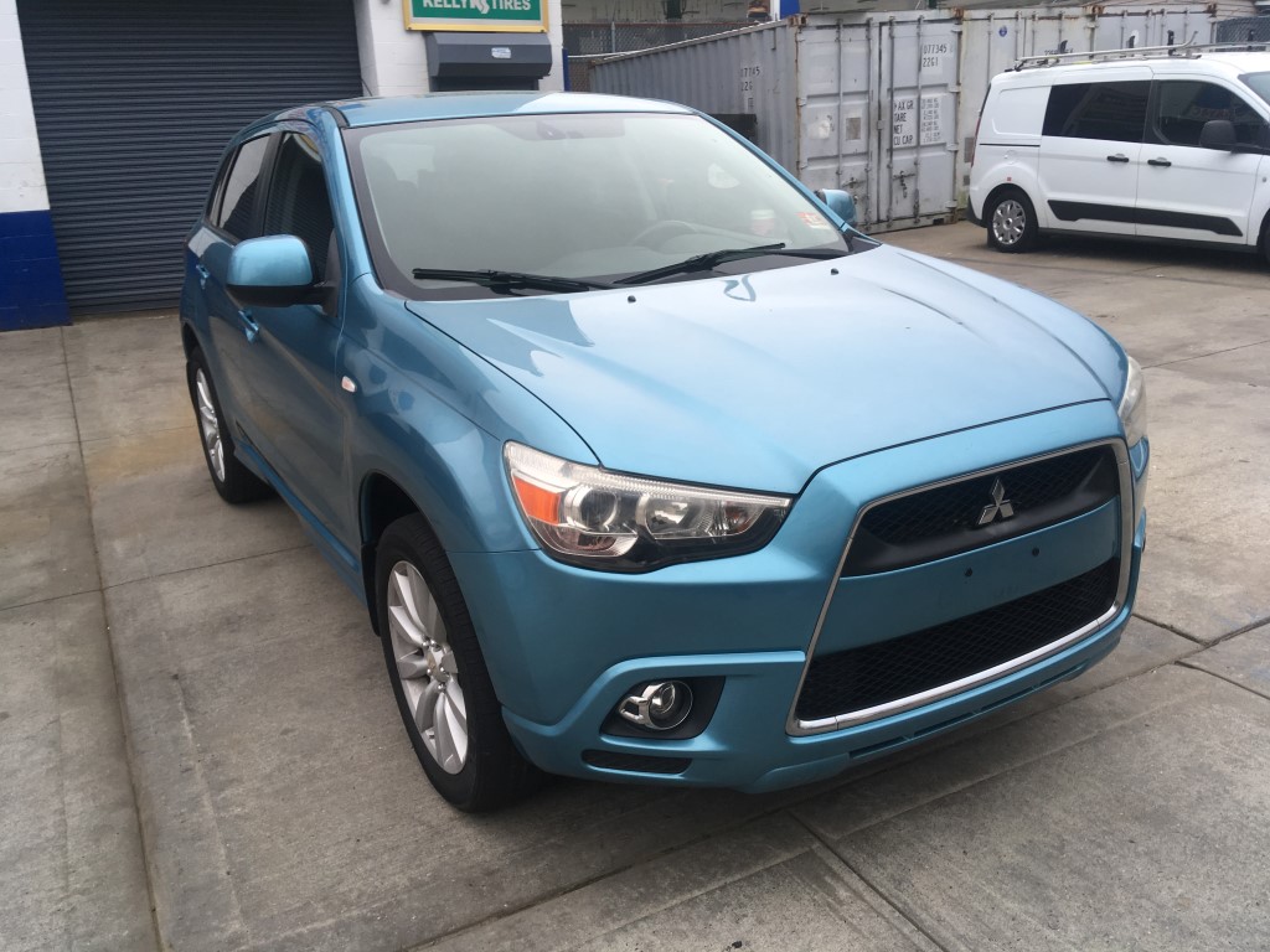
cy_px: 476
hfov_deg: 61.7
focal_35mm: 29
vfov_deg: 48.2
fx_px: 1064
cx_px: 635
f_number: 2.2
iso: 25
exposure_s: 1/120
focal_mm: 4.15
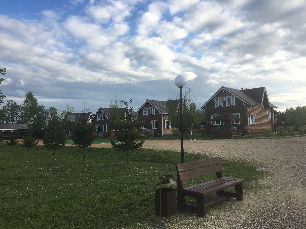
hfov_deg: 61.7
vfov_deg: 48.2
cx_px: 153
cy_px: 114
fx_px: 256
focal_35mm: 29
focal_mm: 4.15
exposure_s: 1/646
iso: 25
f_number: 2.2
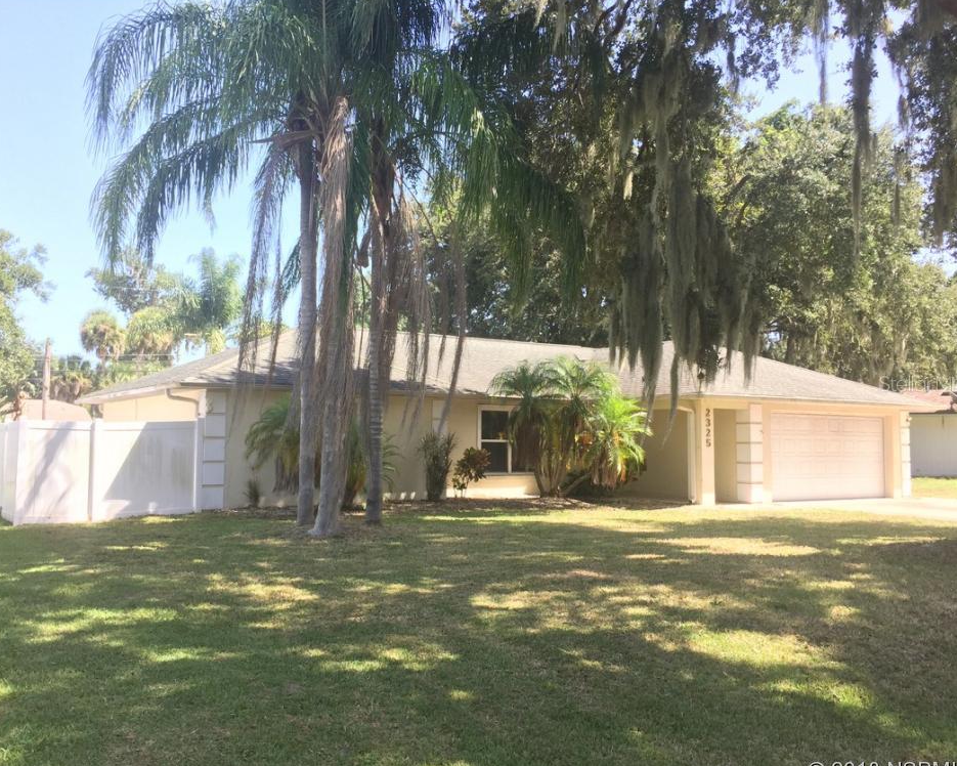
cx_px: 451
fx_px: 878
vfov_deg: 47.1
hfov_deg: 57.1
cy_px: 383
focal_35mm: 31
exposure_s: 1/247
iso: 32
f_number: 2.2
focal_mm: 4.15
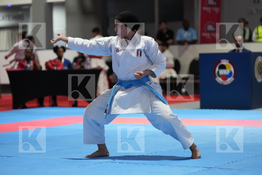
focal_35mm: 114
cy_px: 88
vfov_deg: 12.0
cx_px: 131
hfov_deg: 17.9
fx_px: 830
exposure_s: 1/500
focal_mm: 114
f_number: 2.8
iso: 5000
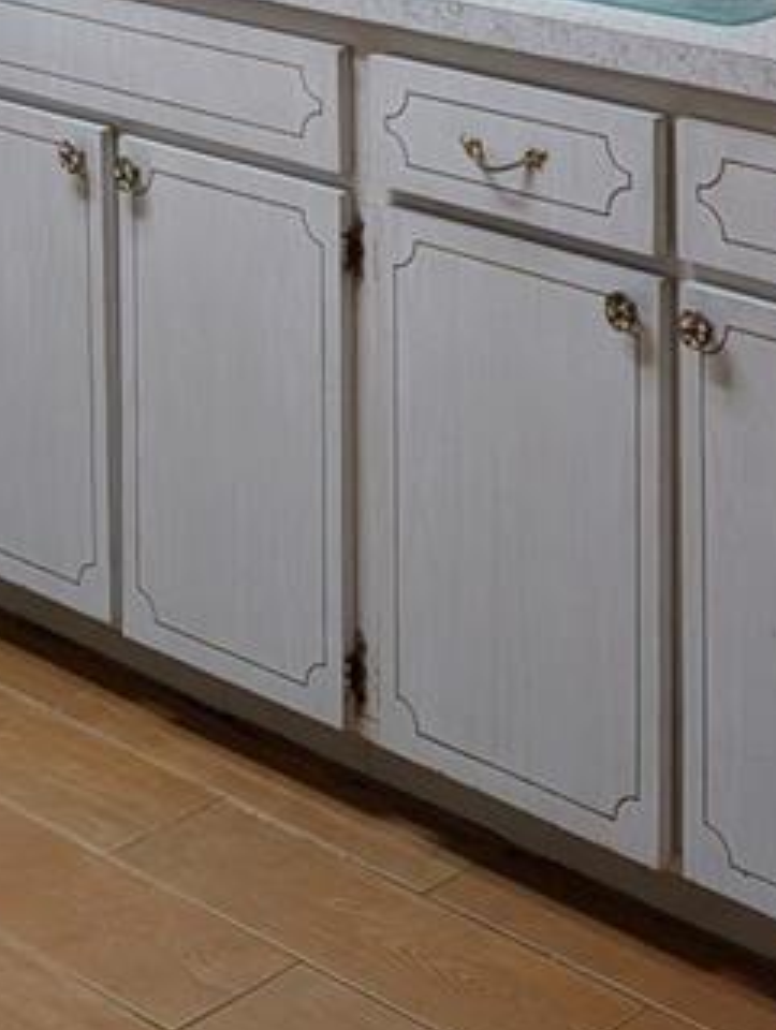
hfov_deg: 16.1
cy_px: -418
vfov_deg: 19.5
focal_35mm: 90
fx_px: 2683
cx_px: 784
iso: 23
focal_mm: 6.9
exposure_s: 1/213
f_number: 1.68
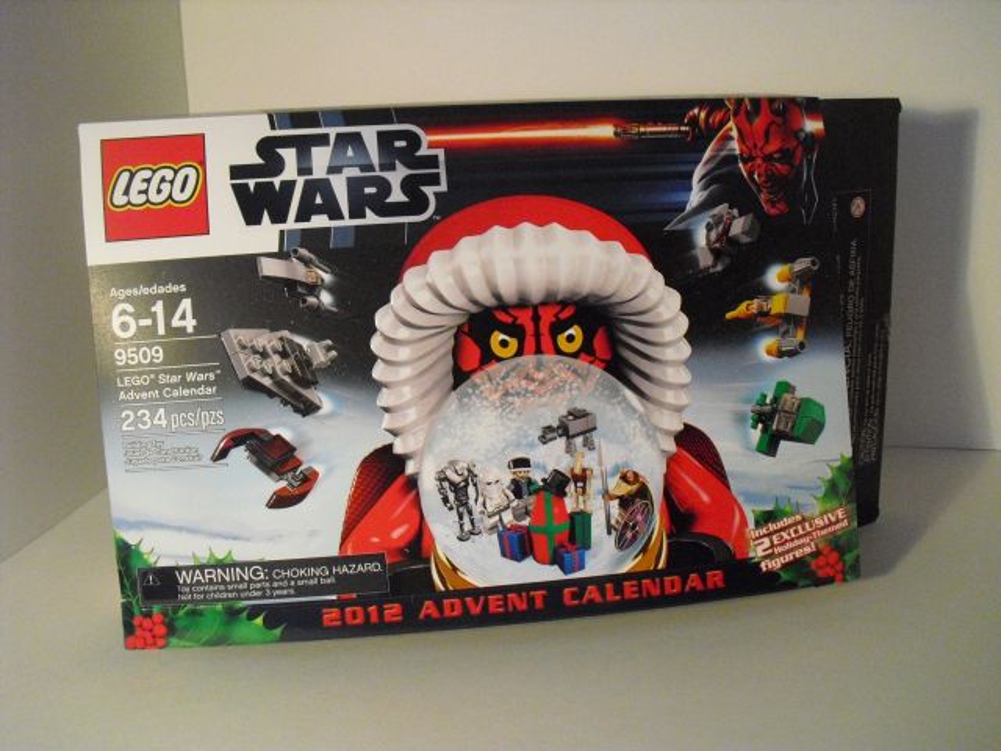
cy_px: 376
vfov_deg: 39.7
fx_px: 1041
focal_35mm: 36
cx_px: 500
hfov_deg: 51.4
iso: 800
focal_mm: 6.3
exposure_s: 1/125
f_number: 3.1
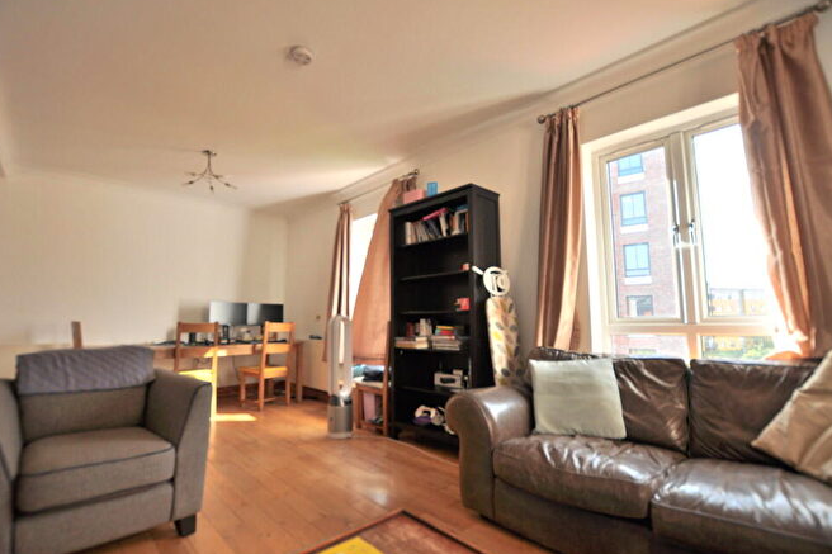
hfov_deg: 96.7
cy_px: 286
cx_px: 394
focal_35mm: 16
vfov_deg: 73.7
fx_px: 370
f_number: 3.5
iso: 200
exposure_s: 1/125
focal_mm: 10
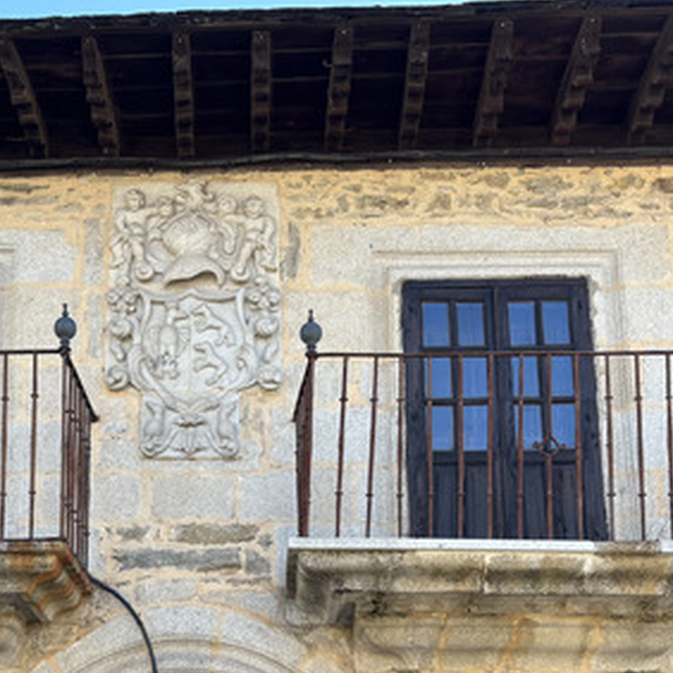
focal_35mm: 57
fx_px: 1254
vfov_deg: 29.1
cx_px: 212
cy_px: 576
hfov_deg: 29.8
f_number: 1.6
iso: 50
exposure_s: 1/591
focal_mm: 5.96
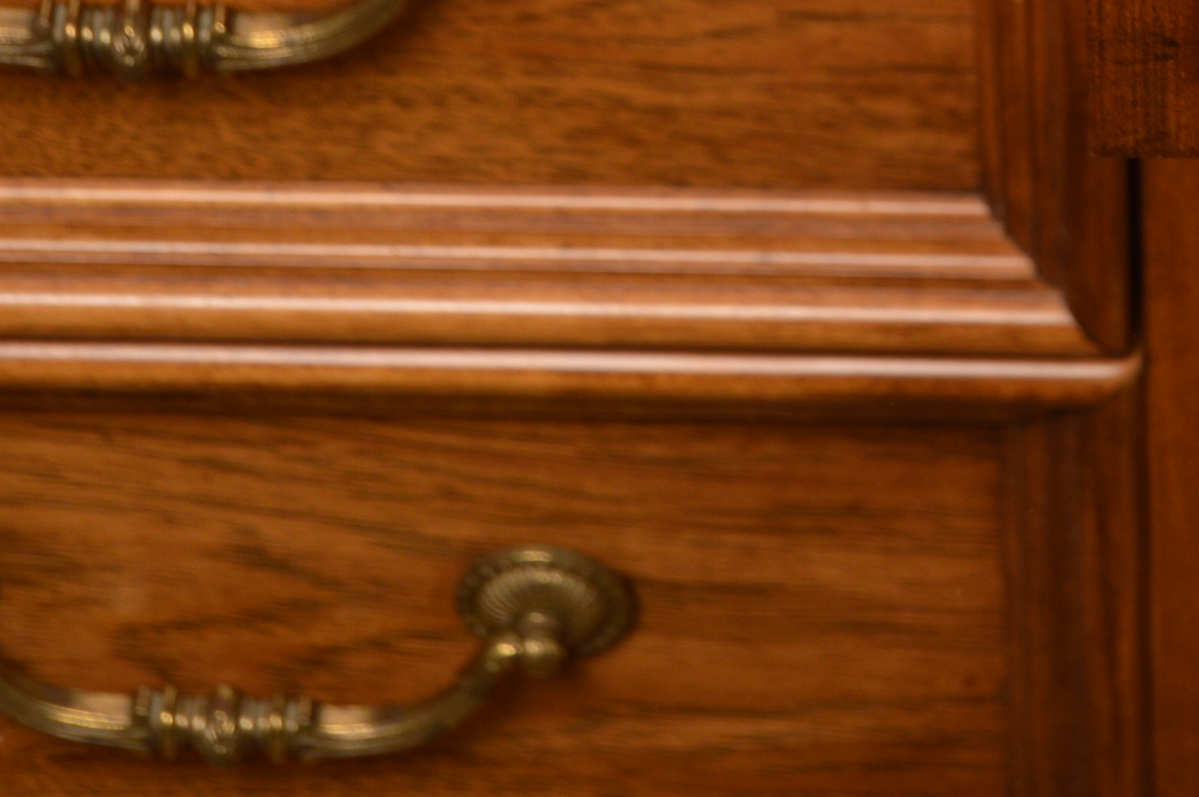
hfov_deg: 8.1
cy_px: -383
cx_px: 1136
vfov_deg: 5.3
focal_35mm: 255
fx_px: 8469
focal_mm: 55
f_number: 5.6
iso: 100
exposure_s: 1/160
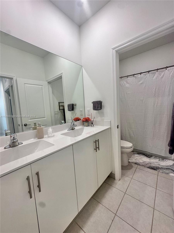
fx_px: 94
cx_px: 87
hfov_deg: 85.7
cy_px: 116
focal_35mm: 14
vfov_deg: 102.1
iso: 100
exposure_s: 1/120
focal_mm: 2.22
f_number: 2.2
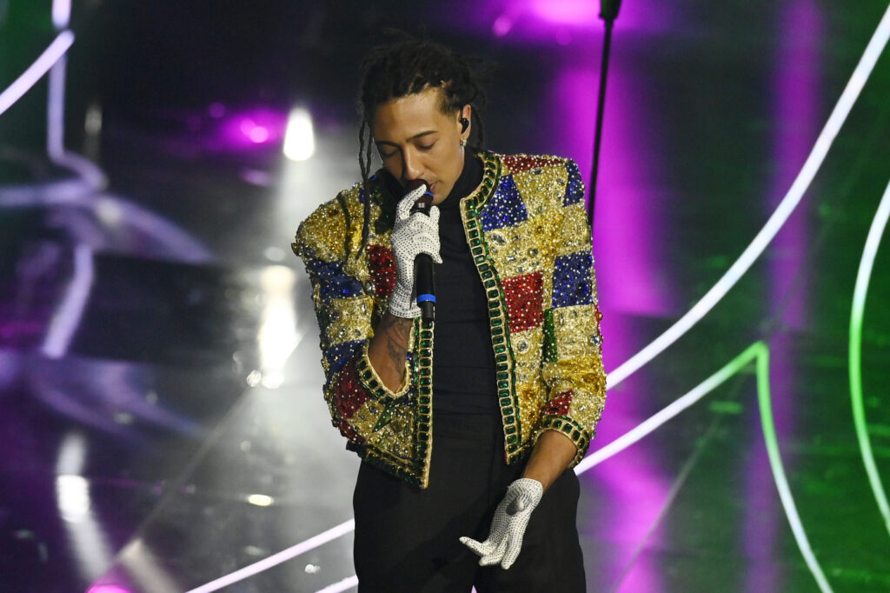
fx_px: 7414
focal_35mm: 300
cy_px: 296
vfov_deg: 4.6
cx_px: 445
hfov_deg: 6.9
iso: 4000
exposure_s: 1/800
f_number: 3.5
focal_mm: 300
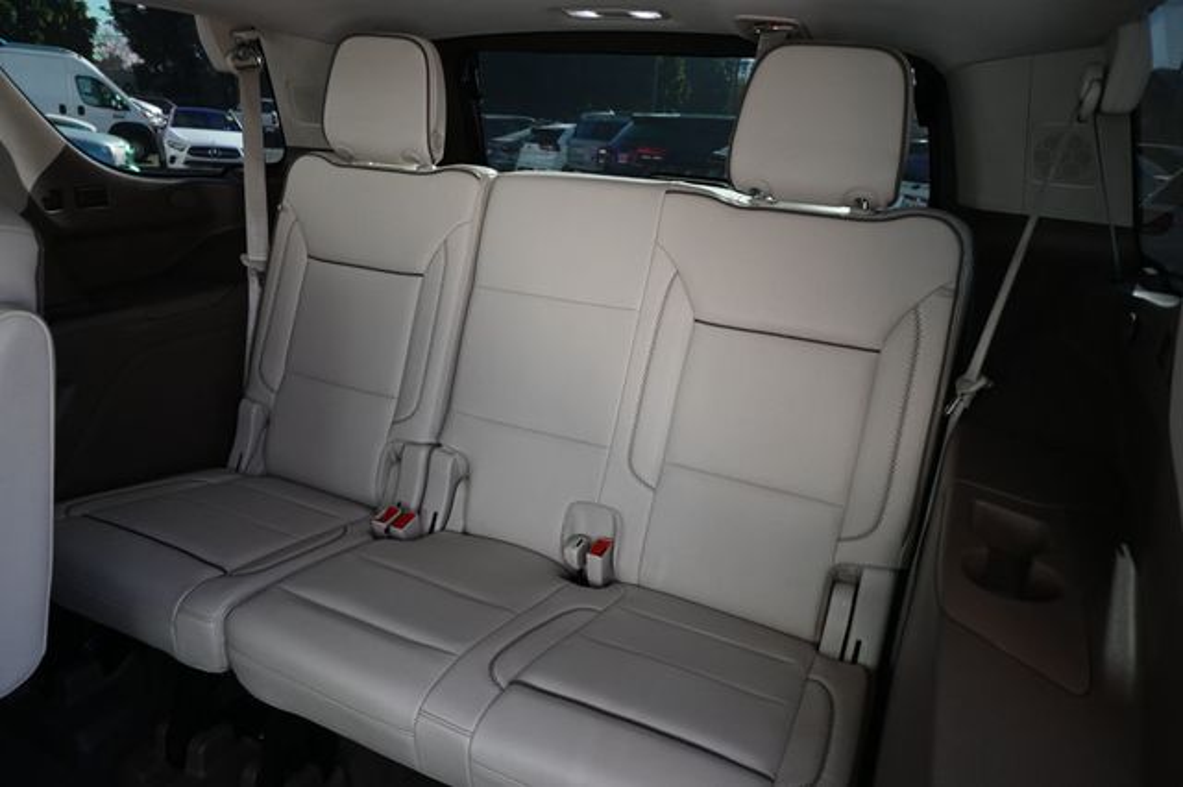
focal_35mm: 24
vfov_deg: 53.1
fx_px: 788
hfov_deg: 73.8
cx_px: 592
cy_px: 394
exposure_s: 1/160
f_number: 3.5
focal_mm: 16
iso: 400
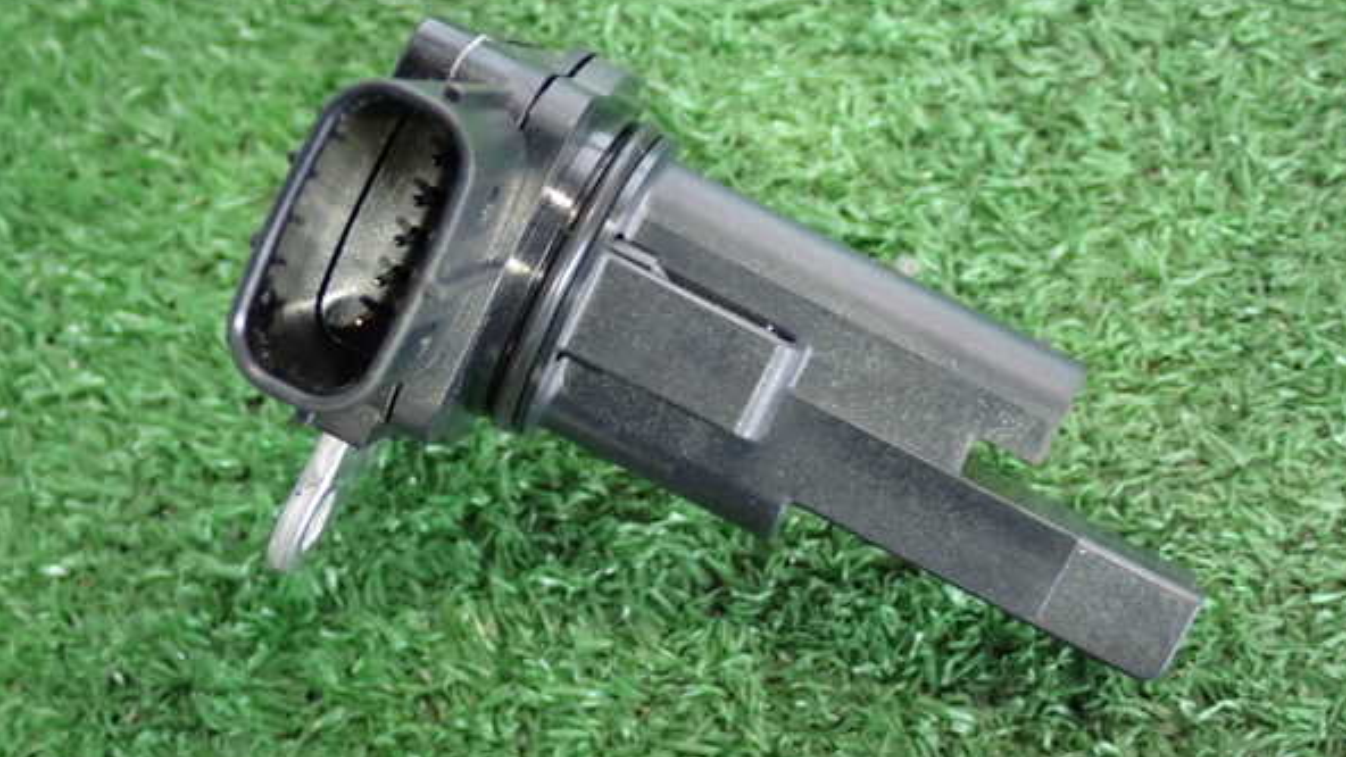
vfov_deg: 18.8
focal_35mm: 64
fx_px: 2284
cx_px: 678
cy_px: 352
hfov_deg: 32.8
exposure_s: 1/20
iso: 800
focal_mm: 10.35
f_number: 3.5
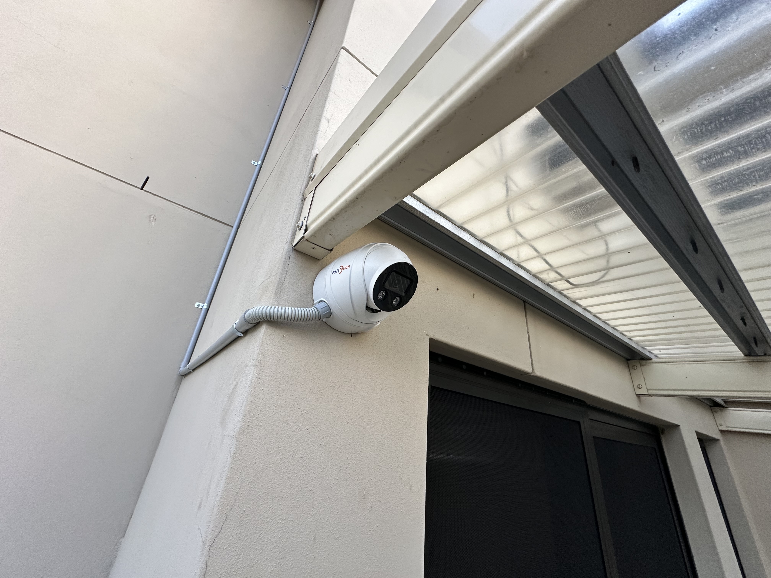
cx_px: 386
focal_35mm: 14
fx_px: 312
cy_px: 289
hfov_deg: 102.1
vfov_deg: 85.7
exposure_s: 1/99
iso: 200
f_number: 2.2
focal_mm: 2.22
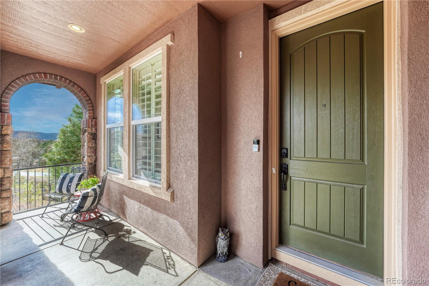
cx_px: 214
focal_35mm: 14
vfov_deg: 81.2
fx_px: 167
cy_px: 143
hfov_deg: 104.3
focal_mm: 14
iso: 200
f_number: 8
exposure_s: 1/8
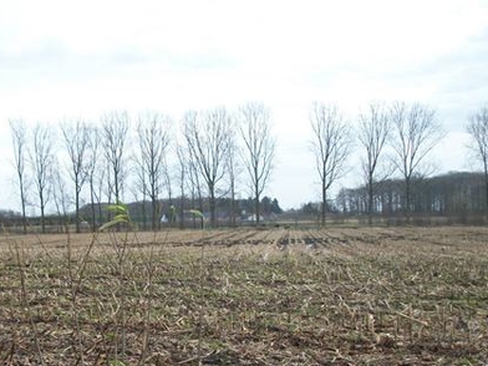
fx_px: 691
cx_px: 189
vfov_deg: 29.2
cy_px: 278
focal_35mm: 49
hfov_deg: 38.7
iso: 80
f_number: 2.9
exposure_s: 1/200
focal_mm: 5.7
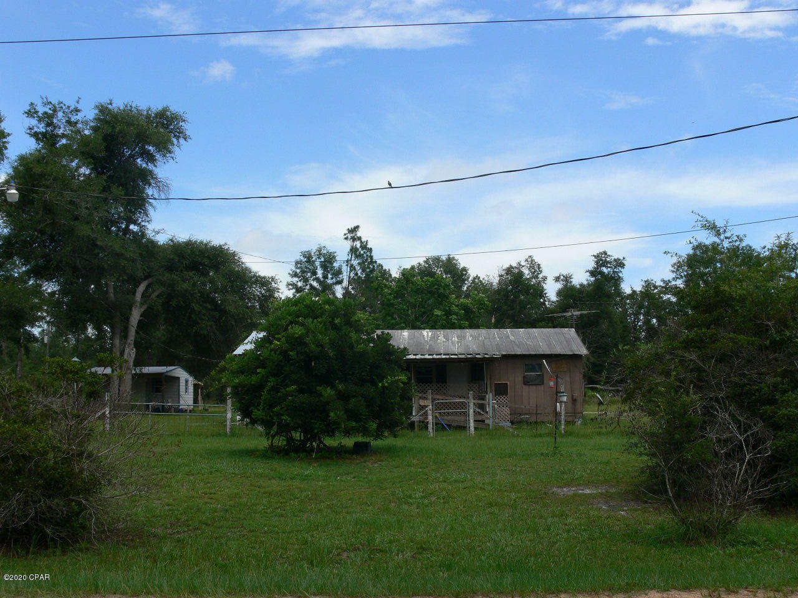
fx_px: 899
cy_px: 299
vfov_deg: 36.8
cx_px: 399
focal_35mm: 39
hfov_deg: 47.9
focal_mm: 8.1
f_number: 5.6
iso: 80
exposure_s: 1/320
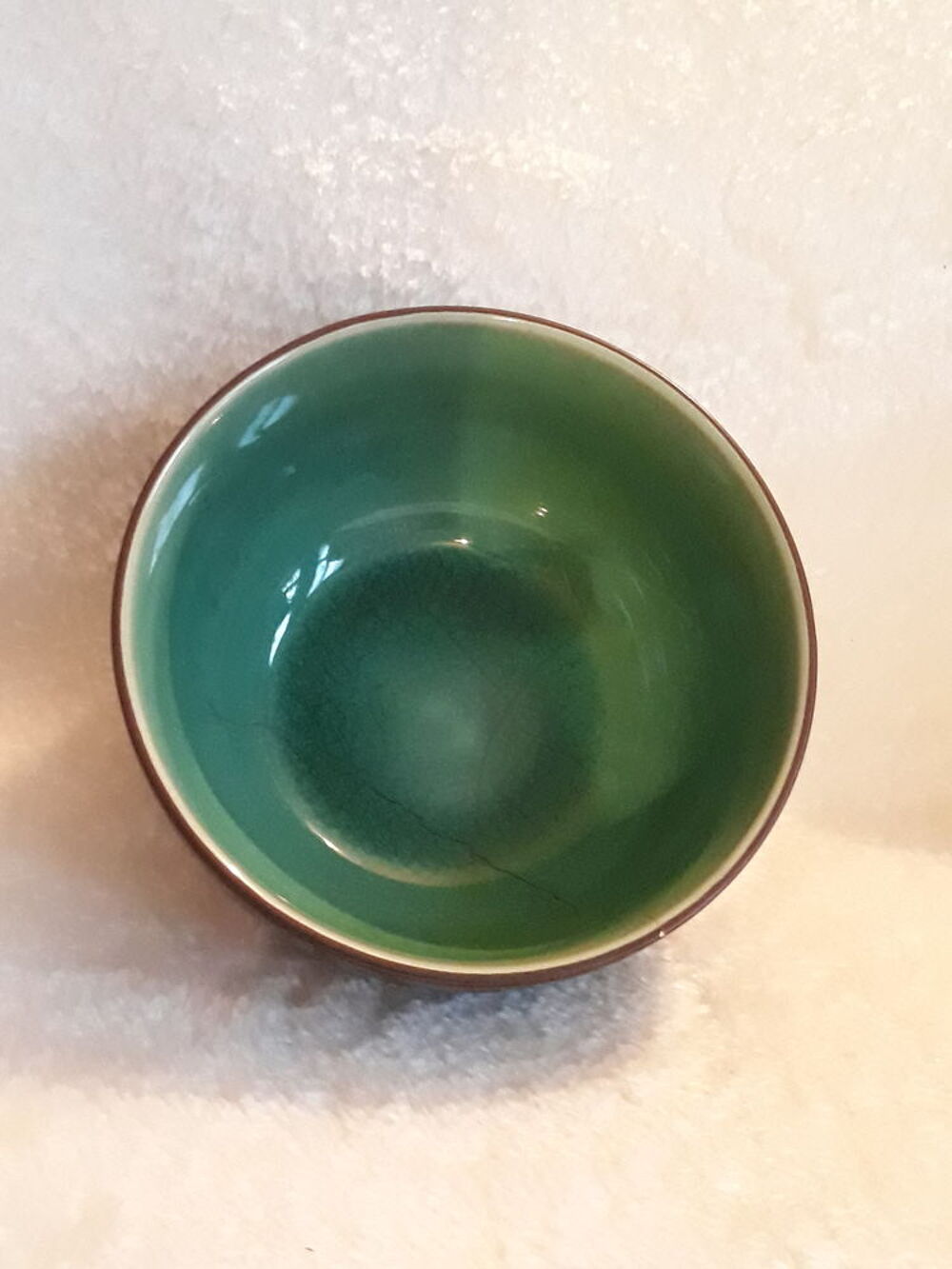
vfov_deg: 65.3
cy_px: 634
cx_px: 476
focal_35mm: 27
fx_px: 990
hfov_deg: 51.4
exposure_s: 1/20
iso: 500
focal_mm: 3.71
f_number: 1.7
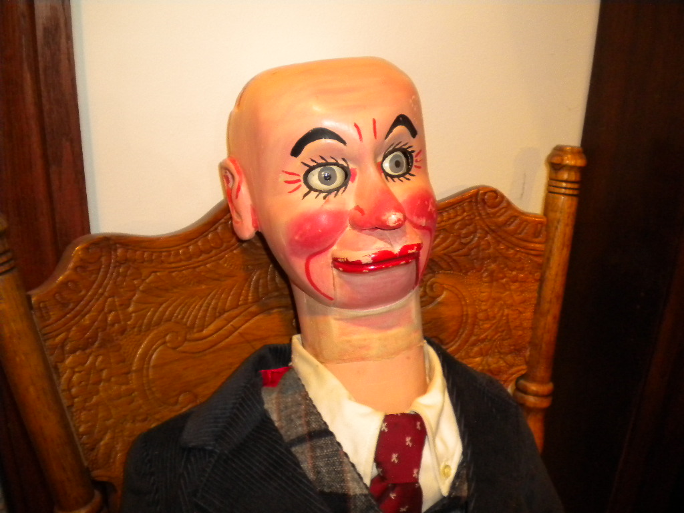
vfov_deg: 40.7
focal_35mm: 35
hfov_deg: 52.6
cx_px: 342
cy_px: 256
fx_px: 692
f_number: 3.1
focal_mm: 6.3
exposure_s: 1/30
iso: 400
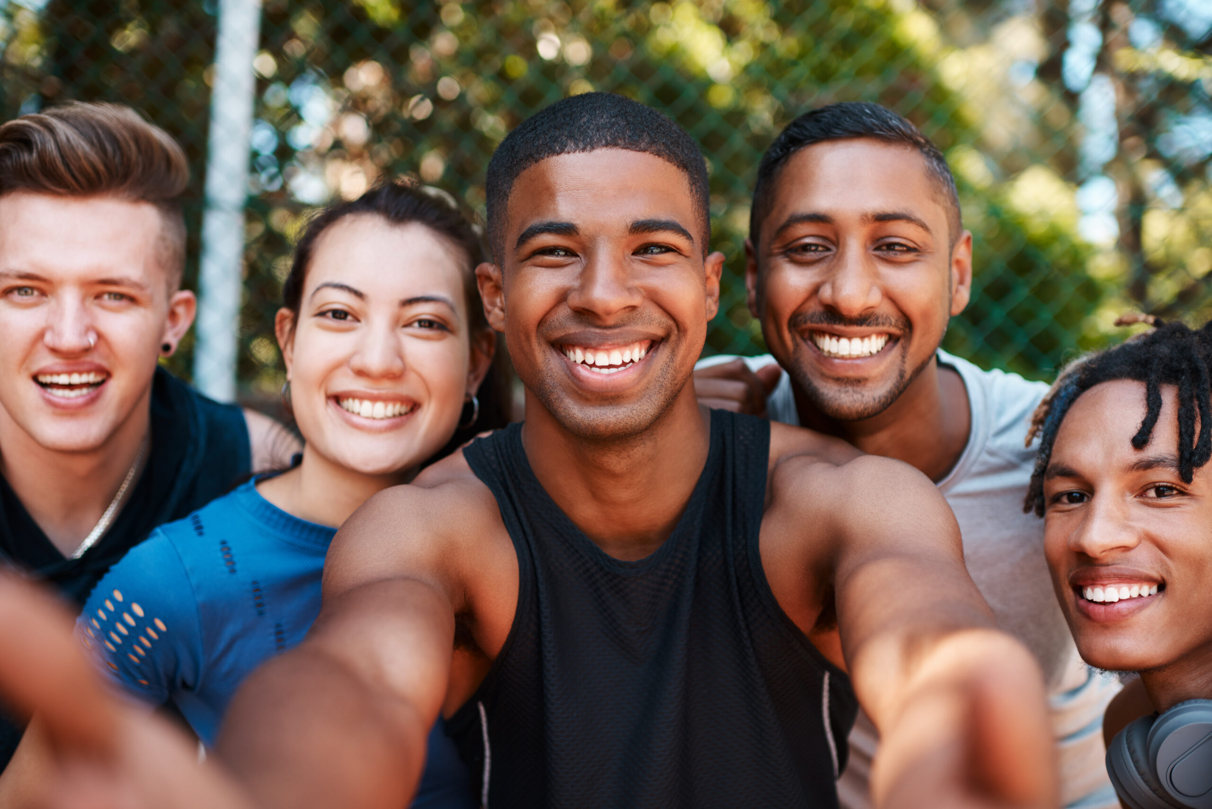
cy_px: 404
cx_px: 606
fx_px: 1179
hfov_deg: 54.4
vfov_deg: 37.9
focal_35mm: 35
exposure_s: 1/500
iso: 125
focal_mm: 35
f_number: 2
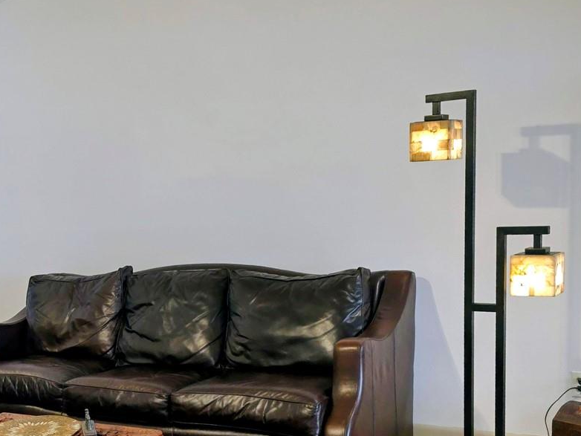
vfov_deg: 30.4
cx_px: 66
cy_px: 323
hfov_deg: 37.9
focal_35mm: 47
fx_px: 789
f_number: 1.7
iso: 100
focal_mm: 6.3
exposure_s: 1/13
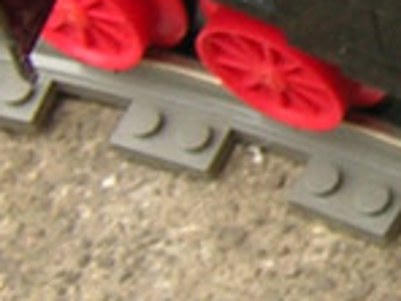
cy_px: -46
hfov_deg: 9.8
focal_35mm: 195
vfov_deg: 7.6
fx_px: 2259
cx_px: 634
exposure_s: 1/4.4
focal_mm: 4.7
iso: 100
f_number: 2.6
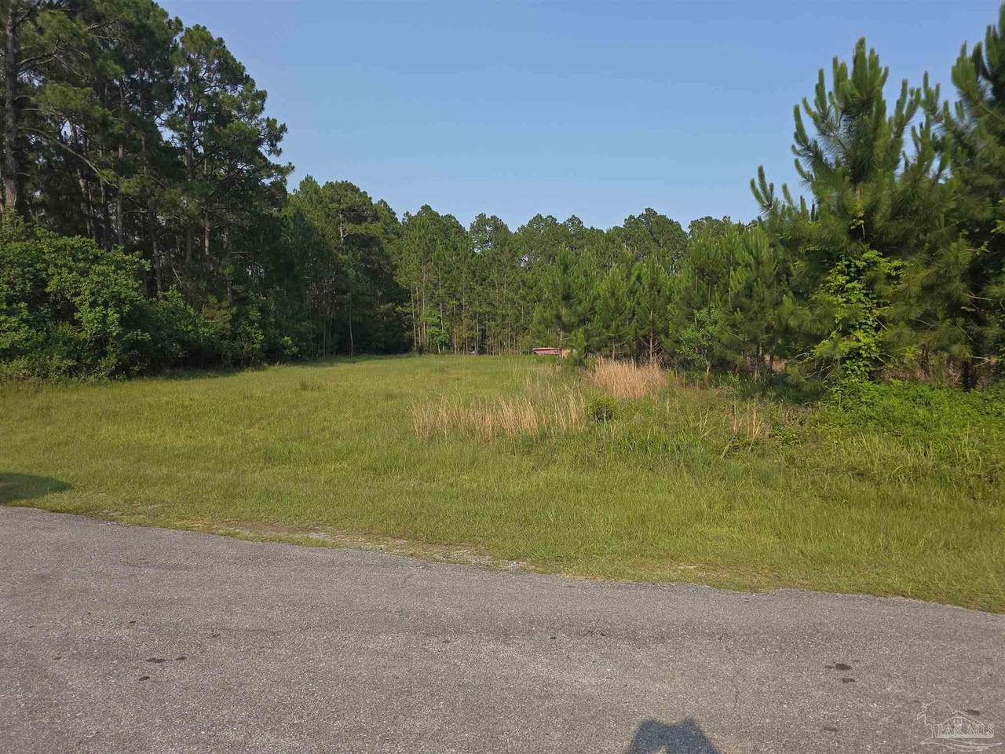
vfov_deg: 58.9
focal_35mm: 23
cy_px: 377
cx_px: 502
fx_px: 668
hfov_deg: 73.9
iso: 12
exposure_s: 1/707
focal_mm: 6.3
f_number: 1.7
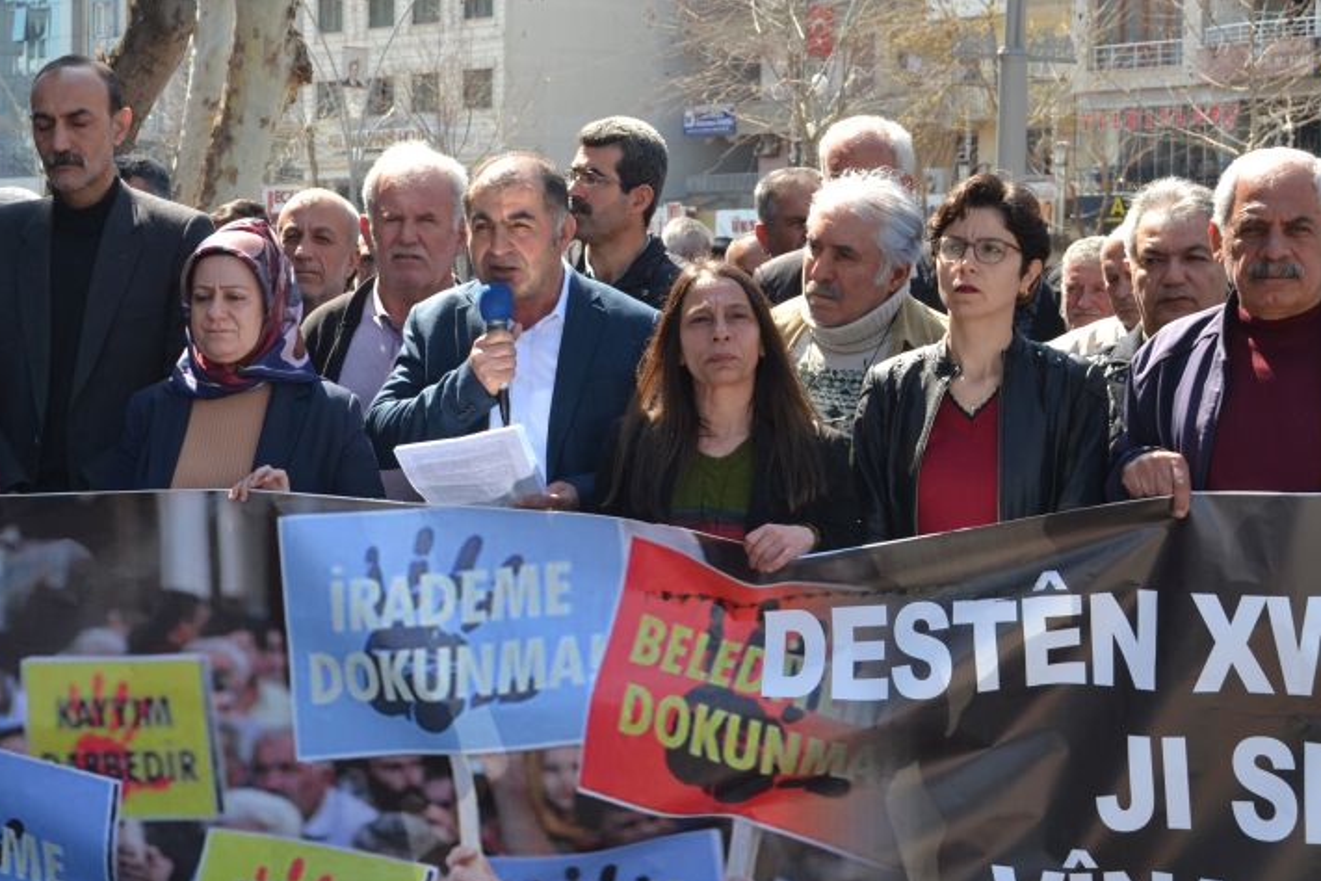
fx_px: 2927
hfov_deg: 25.3
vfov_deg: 17.1
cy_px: 309
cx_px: 438
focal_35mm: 80
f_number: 5.6
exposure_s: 1/125
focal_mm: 35
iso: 160
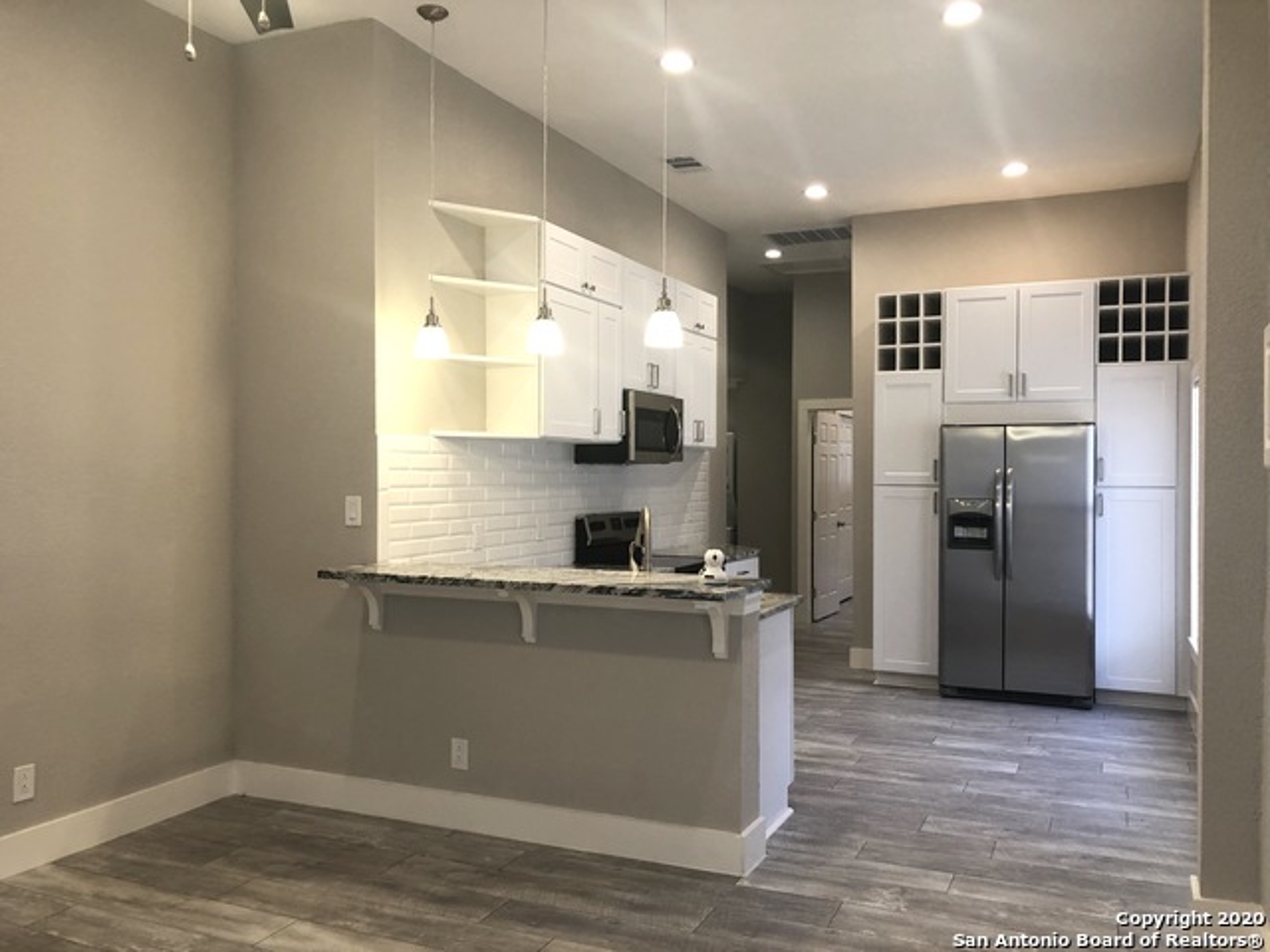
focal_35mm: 28
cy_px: 476
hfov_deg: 63.4
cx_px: 635
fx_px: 1027
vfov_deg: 49.7
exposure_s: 1/30
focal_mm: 4
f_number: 1.8
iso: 32
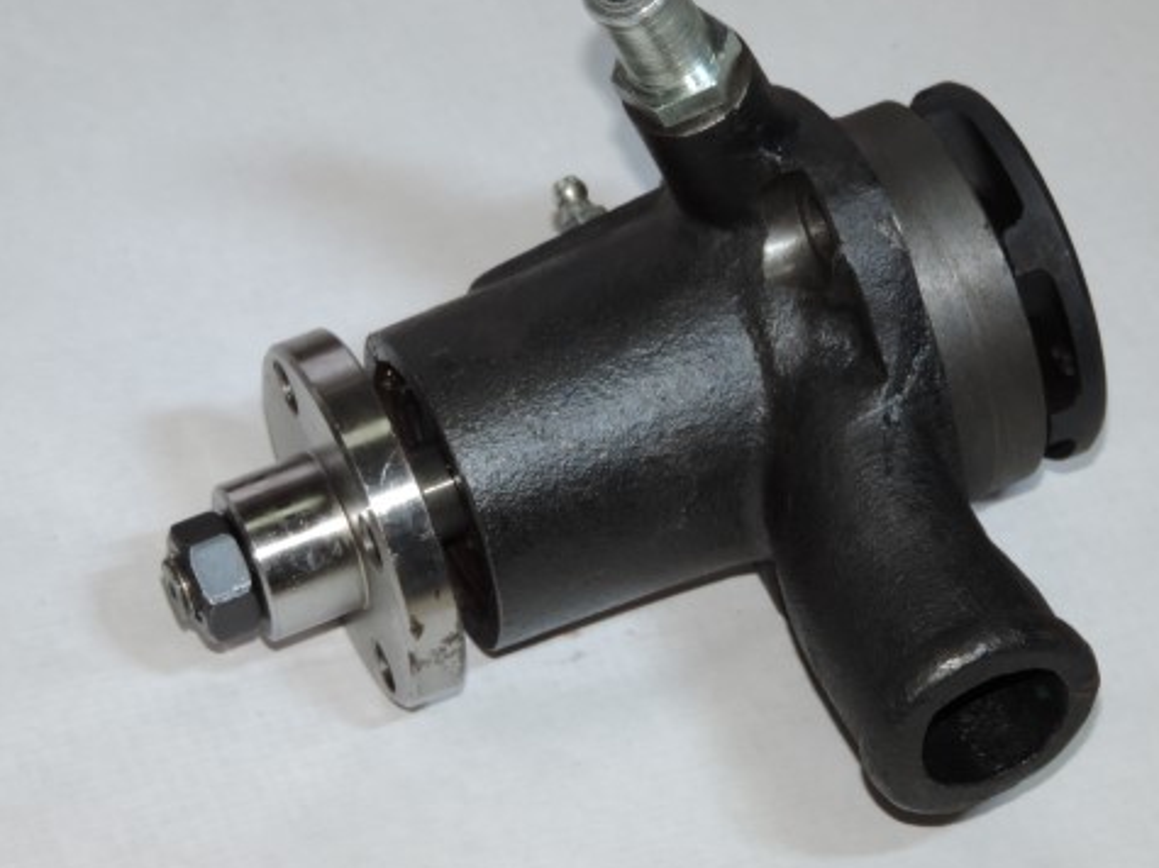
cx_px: 600
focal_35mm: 182
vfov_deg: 8.2
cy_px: 375
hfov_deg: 10.9
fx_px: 6092
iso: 200
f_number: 4.3
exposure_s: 1/60
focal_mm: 24
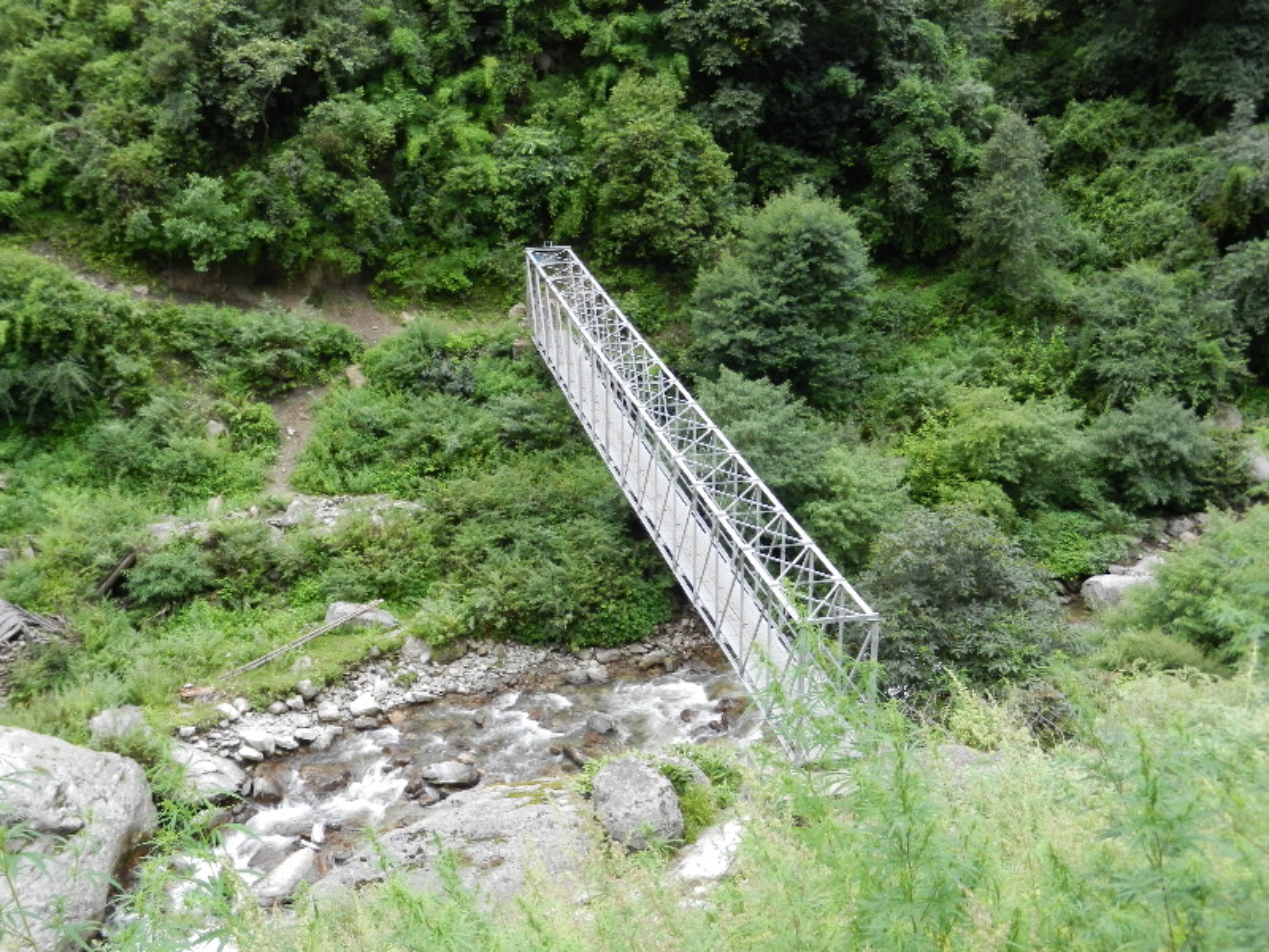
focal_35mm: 45
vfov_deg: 32.2
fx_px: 1650
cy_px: 476
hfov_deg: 42.1
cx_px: 634
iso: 400
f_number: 4.2
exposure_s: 1/40
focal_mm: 8.2
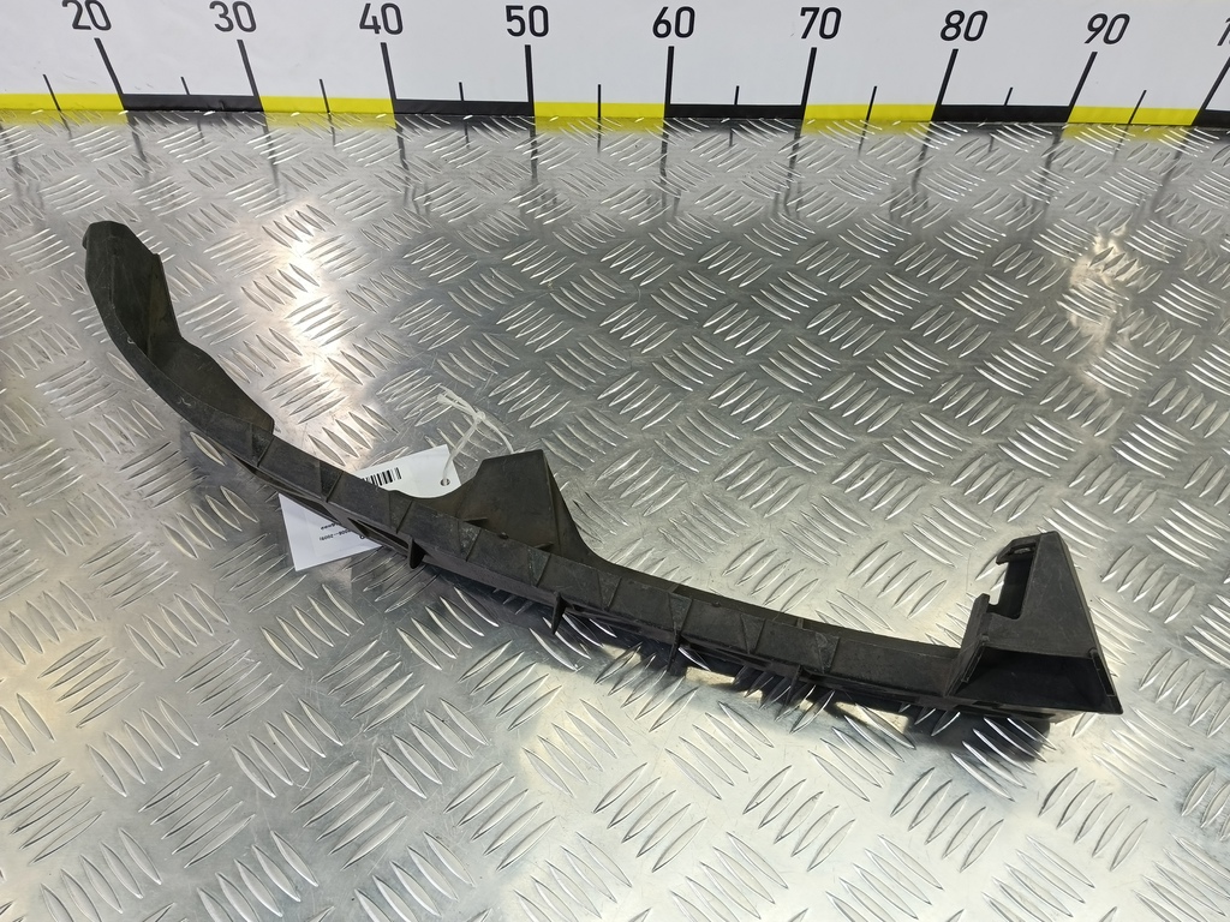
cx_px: 615
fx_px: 817
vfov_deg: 58.9
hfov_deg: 73.9
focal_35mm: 23
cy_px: 461
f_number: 1.6
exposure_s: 1/50
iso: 108
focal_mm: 4.11
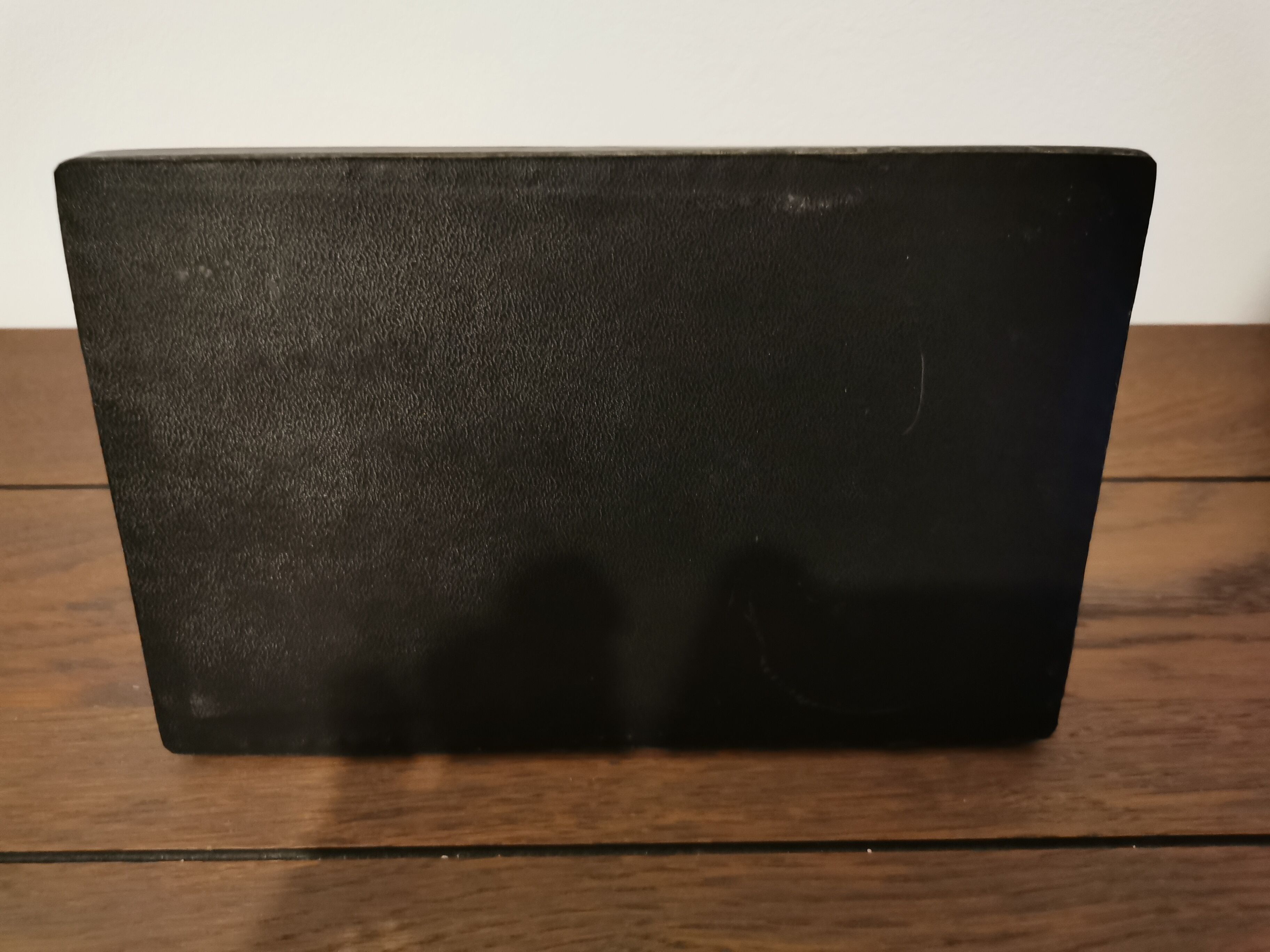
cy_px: 476
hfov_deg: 65.3
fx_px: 991
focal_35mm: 27
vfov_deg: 51.4
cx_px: 635
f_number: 1.8
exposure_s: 1/25
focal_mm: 5.58
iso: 640
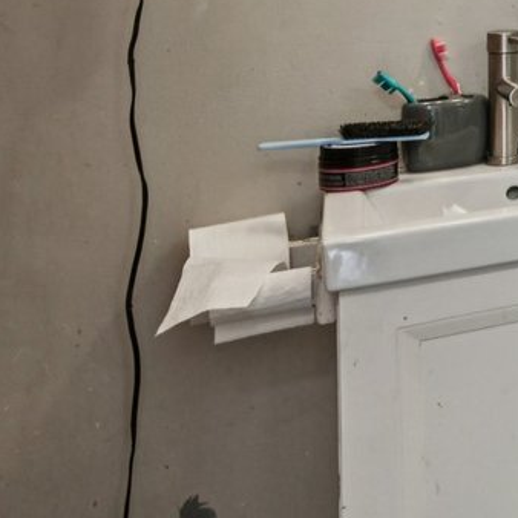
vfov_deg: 27.5
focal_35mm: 57
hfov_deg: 19.1
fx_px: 965
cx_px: 1018
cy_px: -52
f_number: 8
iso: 800
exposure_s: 1/25
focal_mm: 14
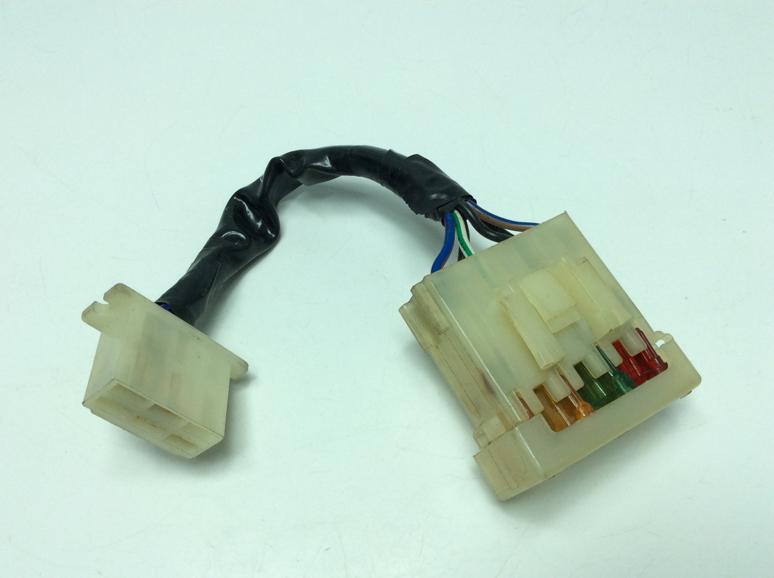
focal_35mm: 32
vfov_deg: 44.1
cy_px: 289
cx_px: 387
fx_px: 714
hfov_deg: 56.9
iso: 32
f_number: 2.4
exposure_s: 1/615
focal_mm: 3.3
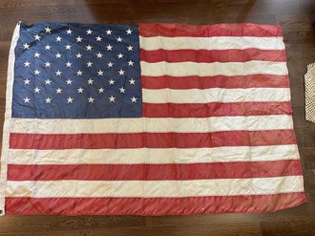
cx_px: 154
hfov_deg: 67.3
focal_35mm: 26
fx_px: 236
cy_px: 118
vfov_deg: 53.0
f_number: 1.6
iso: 200
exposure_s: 1/60
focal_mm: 5.1
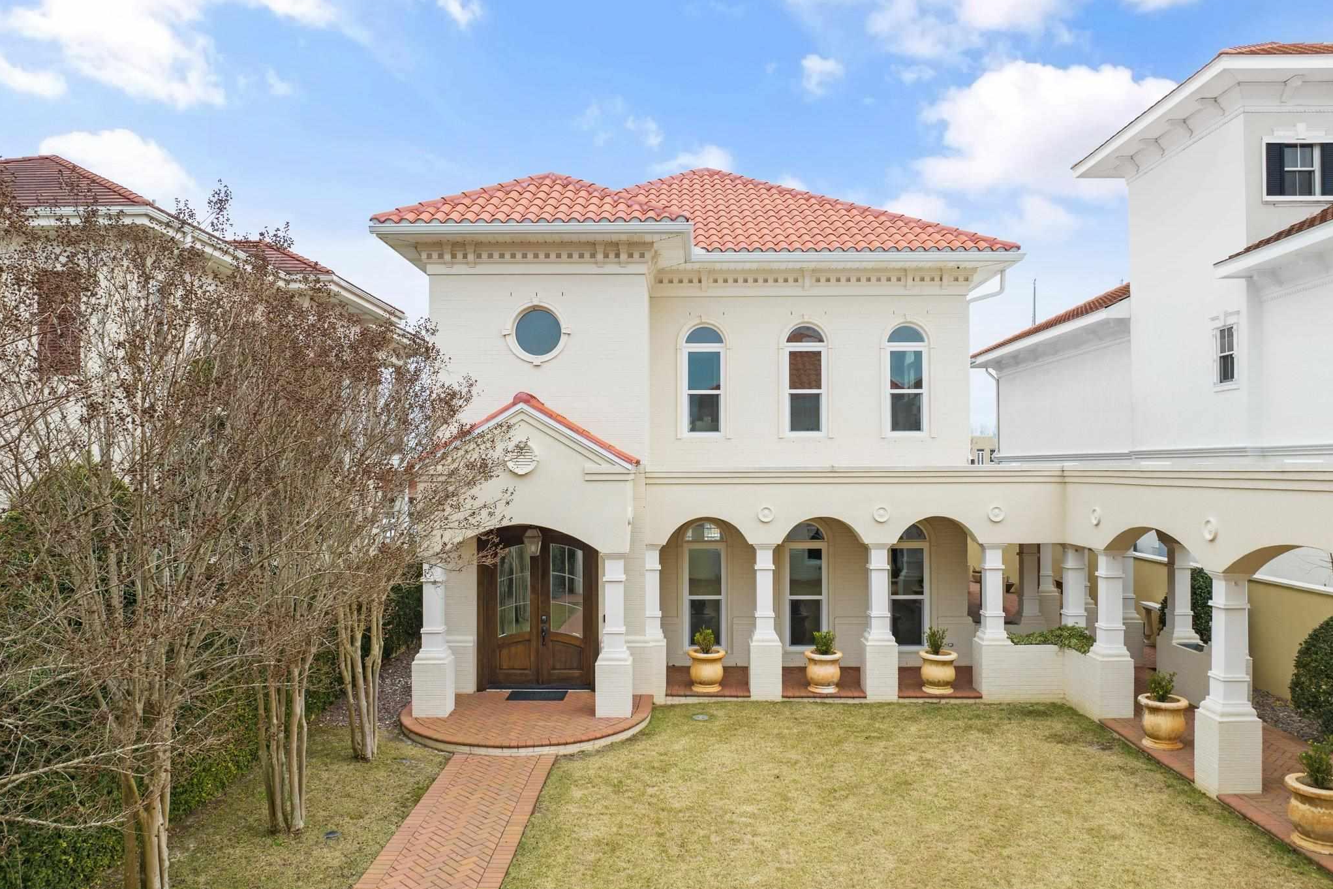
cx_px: 666
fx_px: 926
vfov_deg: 51.3
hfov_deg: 71.5
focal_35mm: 25
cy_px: 469
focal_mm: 12.29
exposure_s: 1/1000
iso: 140
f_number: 2.8
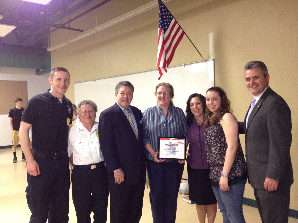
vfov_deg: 40.7
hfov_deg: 52.6
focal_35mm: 35
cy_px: 112
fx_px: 301
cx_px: 149
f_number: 2.4
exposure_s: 1/20
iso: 200
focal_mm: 4.28
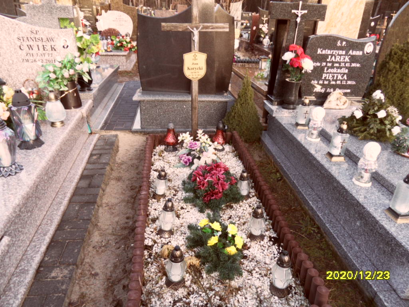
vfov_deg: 56.8
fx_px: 284
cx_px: 204
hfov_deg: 71.6
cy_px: 154
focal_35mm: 24
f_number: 3.2
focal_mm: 3.9
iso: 100
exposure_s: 1/90
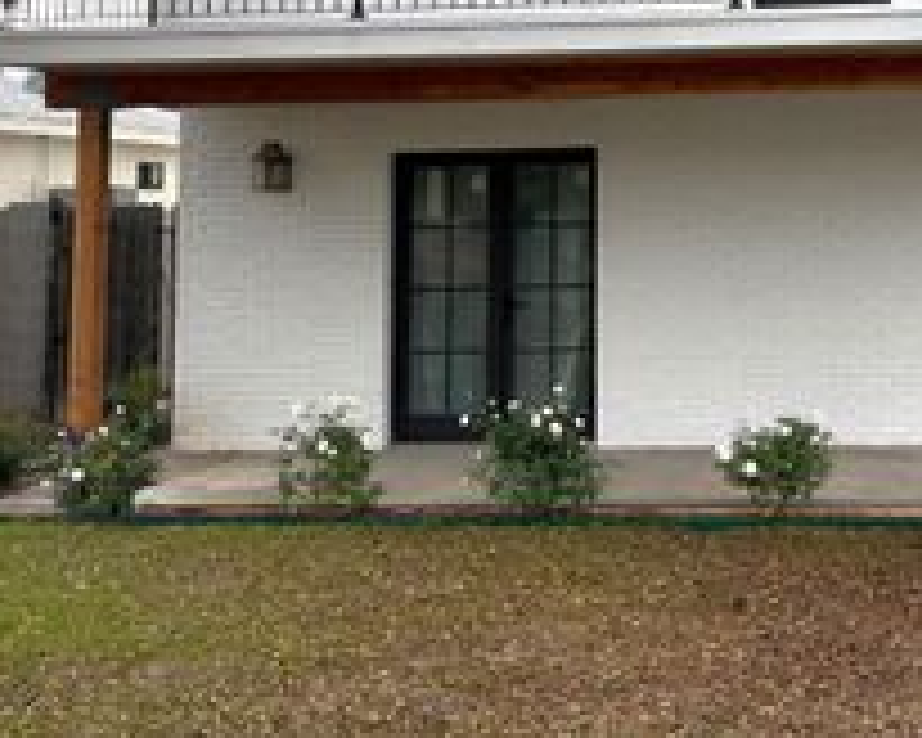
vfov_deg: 23.6
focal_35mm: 62
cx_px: 828
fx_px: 1692
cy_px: 11
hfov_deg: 29.3
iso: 64
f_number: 1.6
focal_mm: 5.96
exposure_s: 1/2639
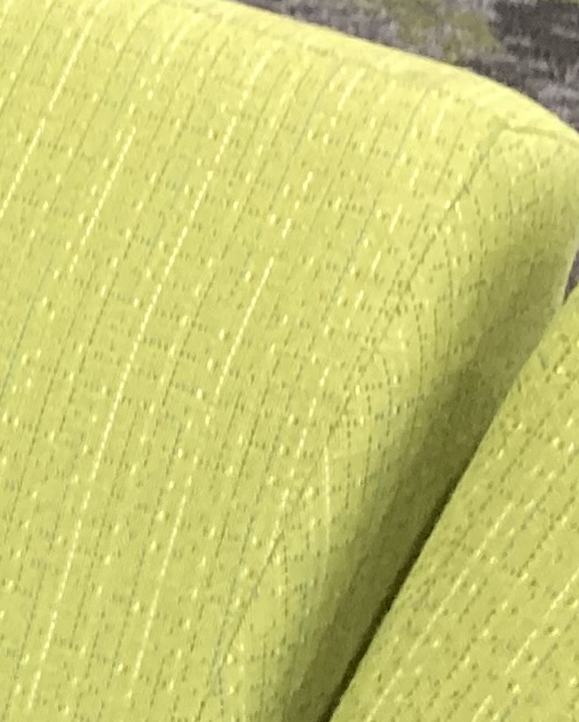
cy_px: 217
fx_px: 3659
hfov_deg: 7.3
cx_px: -1522
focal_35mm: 171
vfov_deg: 11.3
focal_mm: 3.99
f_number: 1.8
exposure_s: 1/60
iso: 160
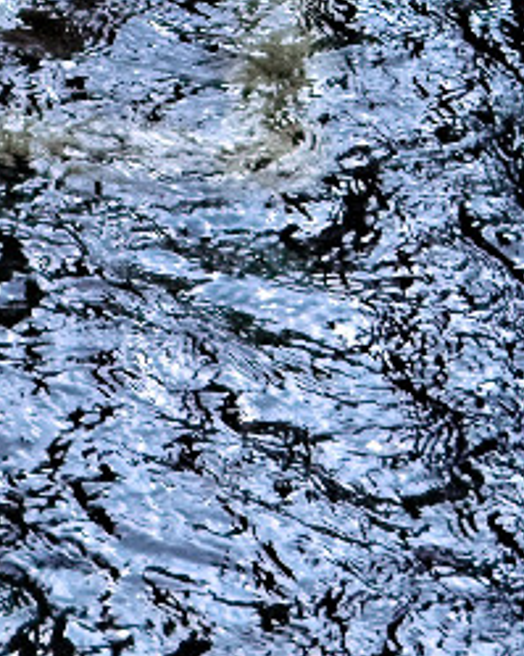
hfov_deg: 5.2
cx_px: -1087
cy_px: -852
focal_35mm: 278
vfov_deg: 6.6
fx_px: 5392
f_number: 5.6
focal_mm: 24
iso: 12800
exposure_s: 1/1000
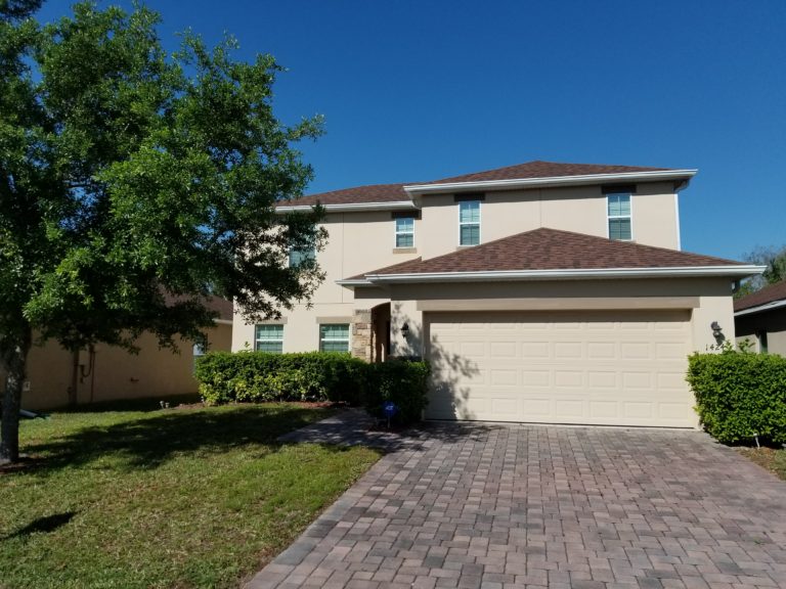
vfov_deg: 53.1
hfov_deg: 67.3
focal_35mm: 26
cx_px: 393
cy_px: 294
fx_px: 590
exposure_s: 1/4496
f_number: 1.7
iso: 50
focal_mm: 4.25
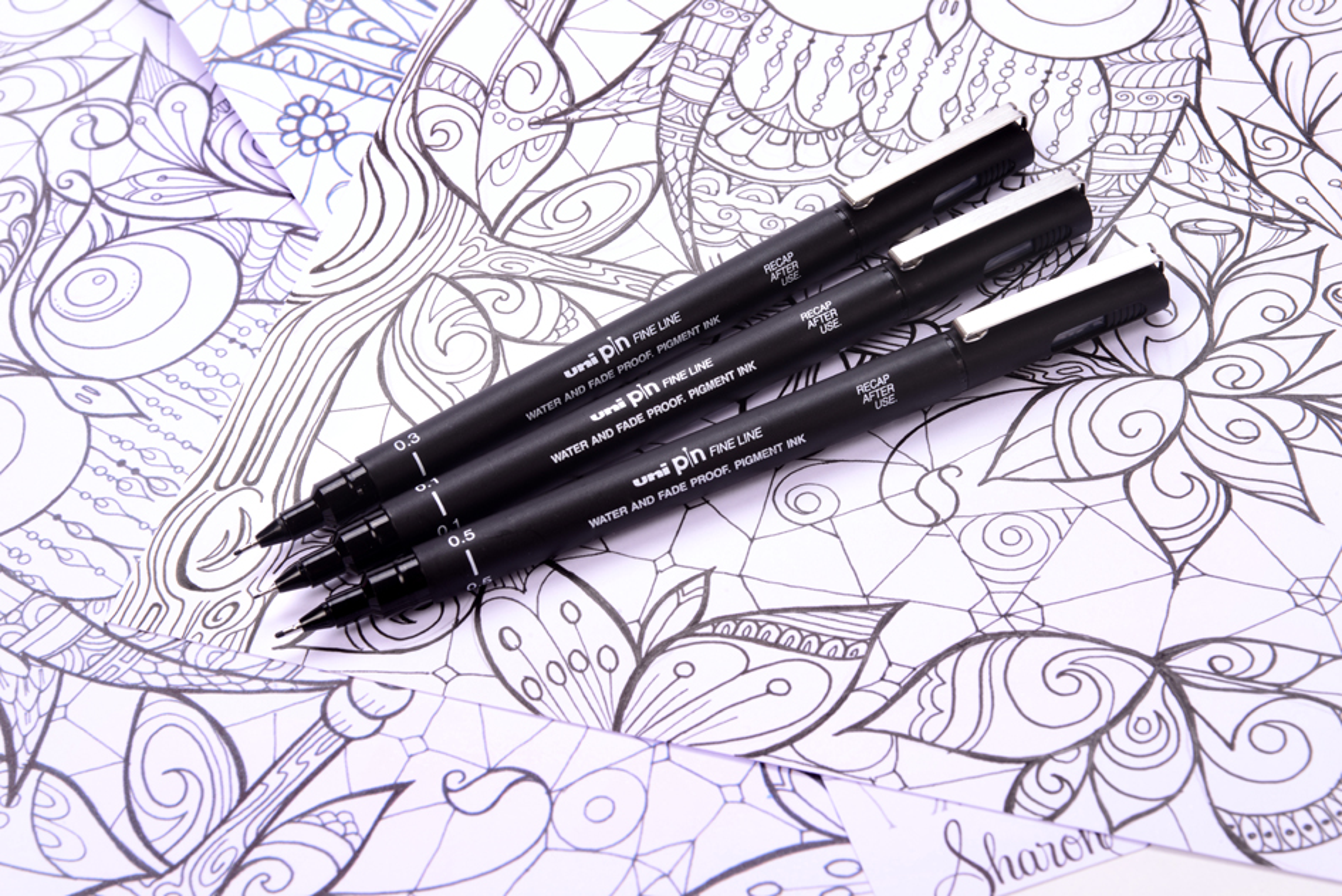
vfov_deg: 19.5
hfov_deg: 28.8
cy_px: 448
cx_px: 671
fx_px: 2611
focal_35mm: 70
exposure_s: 1/125
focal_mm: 70
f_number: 22
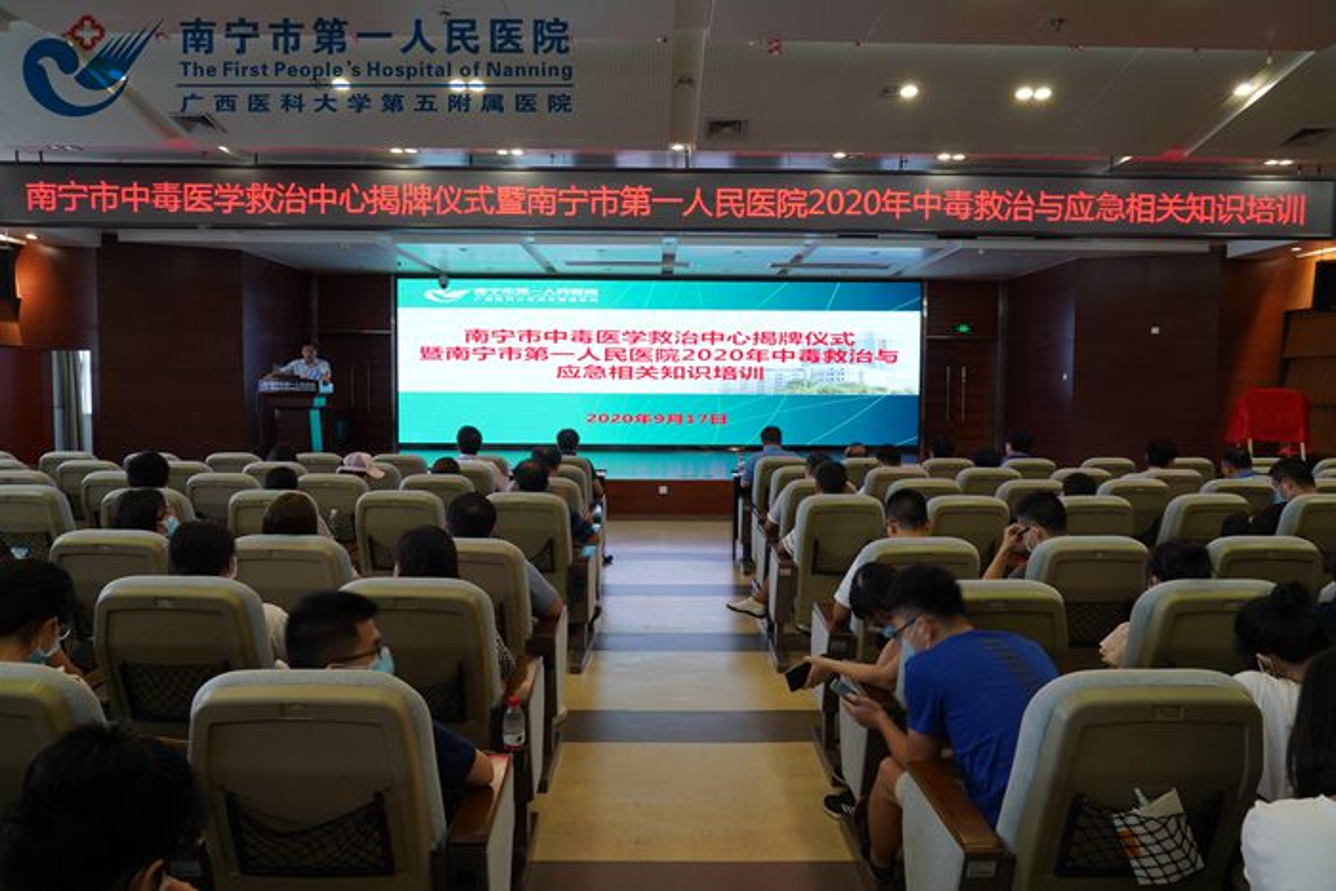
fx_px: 891
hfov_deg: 73.7
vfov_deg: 53.2
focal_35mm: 24
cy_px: 446
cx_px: 668
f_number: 11
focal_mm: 24
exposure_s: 1/13
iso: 640
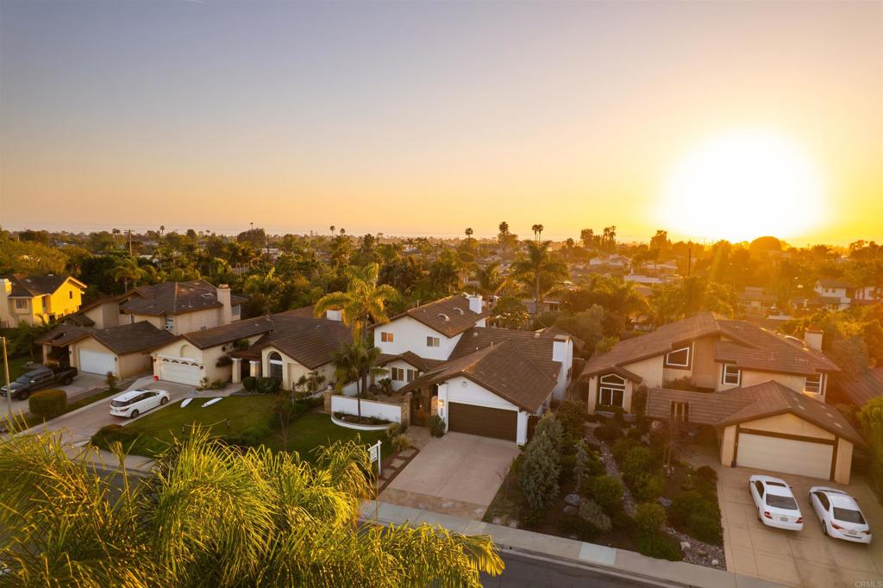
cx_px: 442
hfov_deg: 78.6
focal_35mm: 22
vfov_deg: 57.2
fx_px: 539
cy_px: 294
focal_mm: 8.38
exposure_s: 1/60
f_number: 2.8
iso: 100
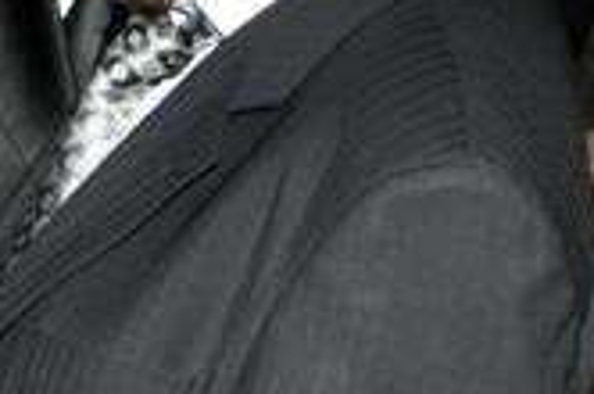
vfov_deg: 8.1
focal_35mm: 167
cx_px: -465
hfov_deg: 11.5
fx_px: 2750
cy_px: -75
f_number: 4
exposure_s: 1/60
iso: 800
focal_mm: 18
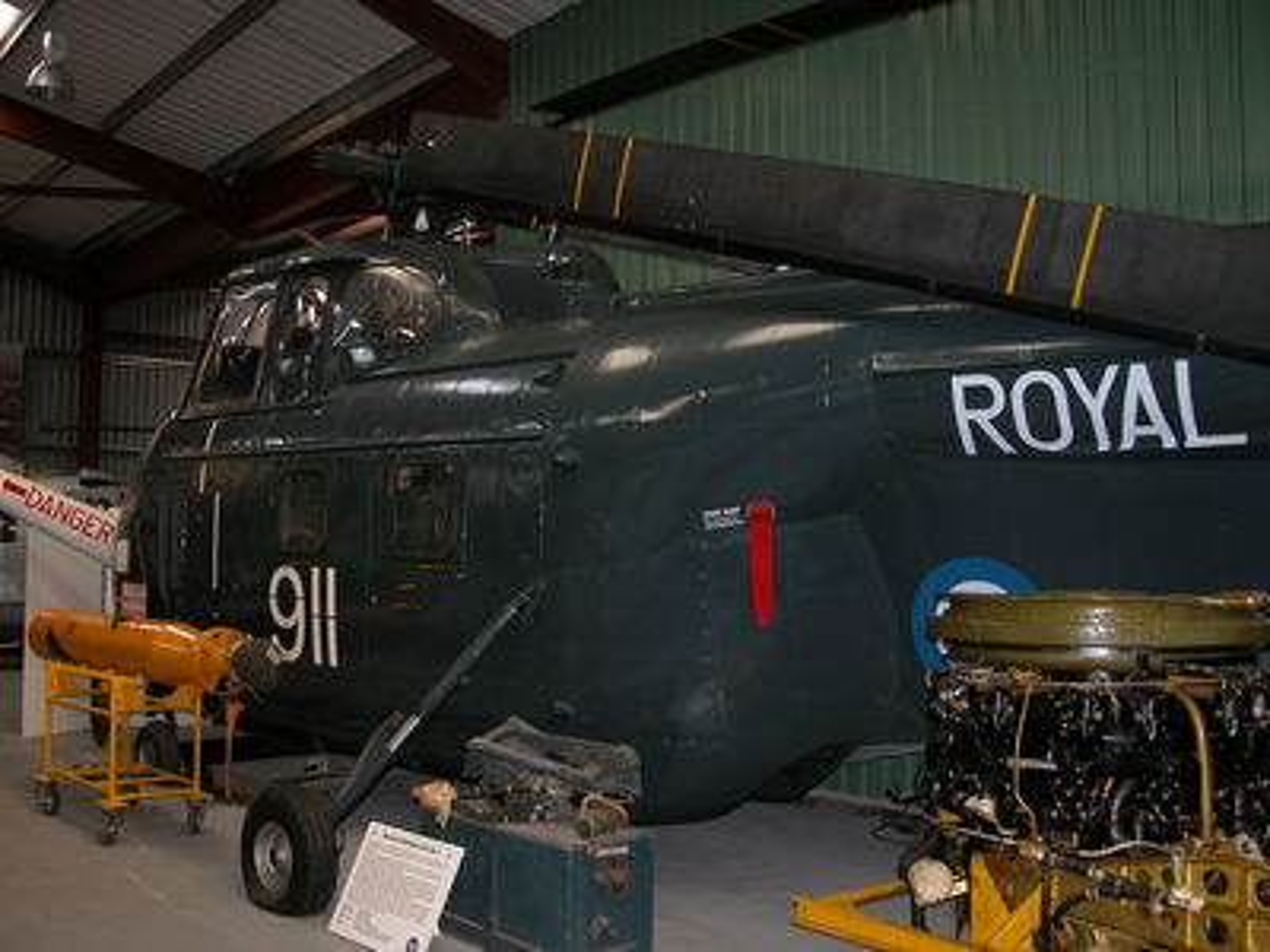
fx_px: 1284
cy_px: 476
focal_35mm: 35
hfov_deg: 52.6
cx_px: 635
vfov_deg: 40.7
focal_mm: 8.9
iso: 200
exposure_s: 1/60
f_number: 2.8
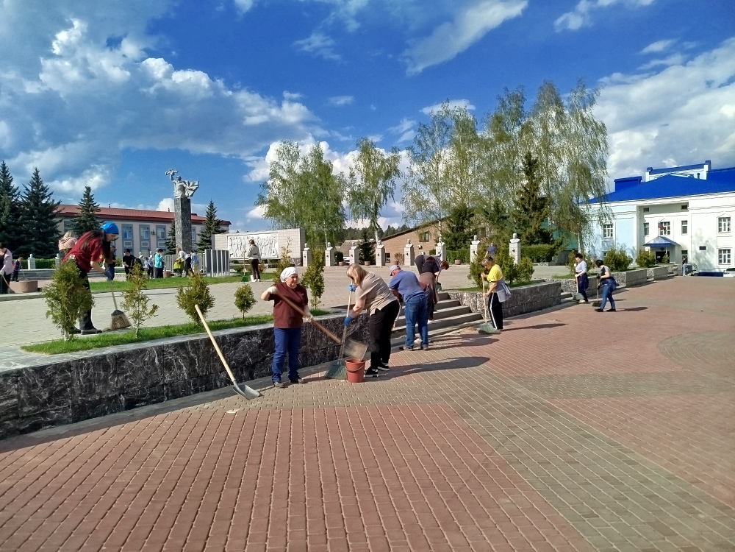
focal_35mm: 24
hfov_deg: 71.6
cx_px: 368
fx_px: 510
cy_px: 276
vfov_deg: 56.8
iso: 50
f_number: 1.7
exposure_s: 1/1145
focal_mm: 5.31
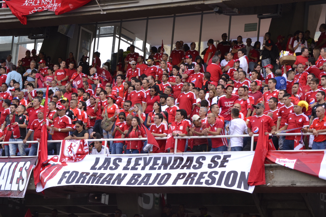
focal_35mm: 128
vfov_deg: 10.8
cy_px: 108
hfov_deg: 16.1
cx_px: 163
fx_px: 1154
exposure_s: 1/60
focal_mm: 85
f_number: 14
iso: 400
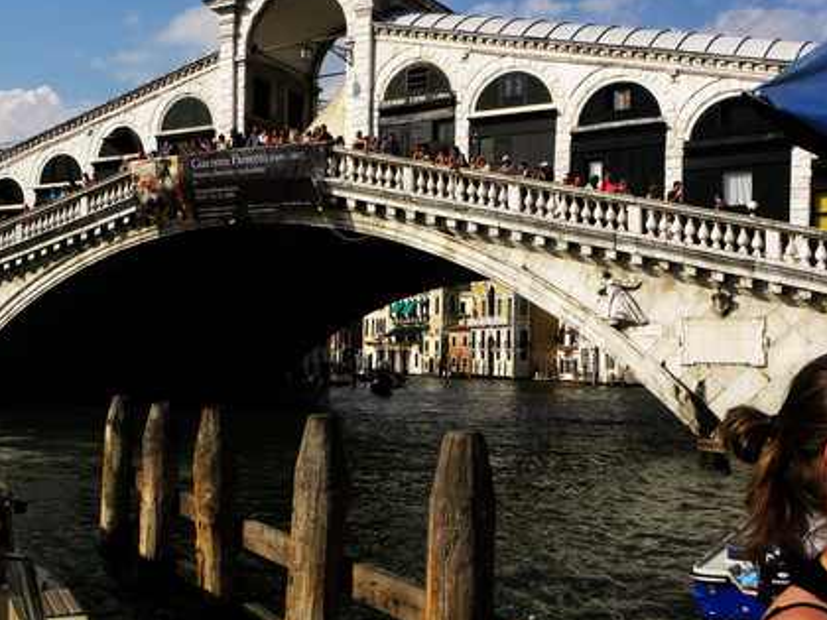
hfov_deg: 42.8
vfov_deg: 32.9
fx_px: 1051
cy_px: 284
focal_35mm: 44
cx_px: 347
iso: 64
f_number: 5.6
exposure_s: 1/606
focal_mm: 6.6
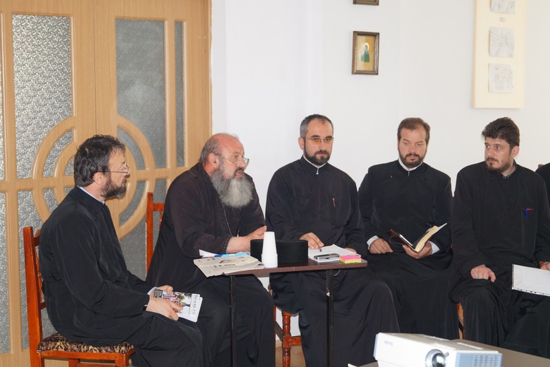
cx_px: 275
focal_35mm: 60
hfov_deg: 33.4
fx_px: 916
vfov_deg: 22.6
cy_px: 184
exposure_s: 1/160
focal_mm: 40
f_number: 5.6
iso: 800
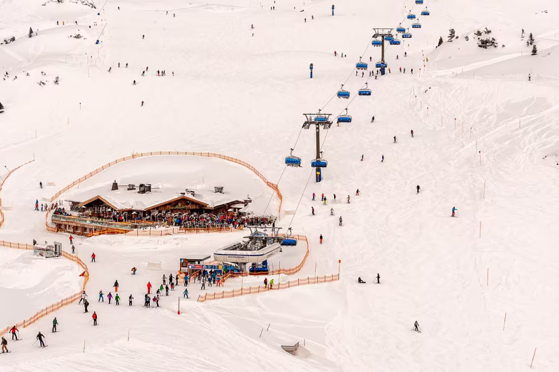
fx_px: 1427
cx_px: 317
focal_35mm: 92
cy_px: 131
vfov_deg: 14.8
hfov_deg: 22.1
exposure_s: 1/320
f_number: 14
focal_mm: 70
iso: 200
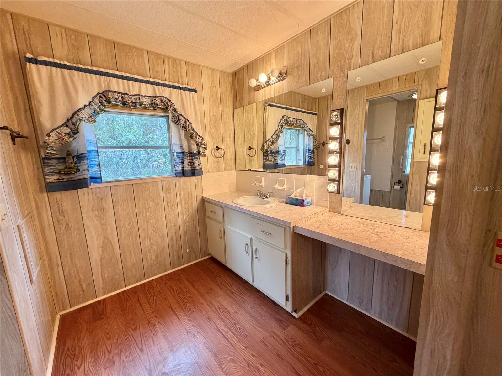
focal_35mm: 14
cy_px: 188
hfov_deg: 102.1
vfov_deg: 85.7
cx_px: 251
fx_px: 203
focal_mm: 2.22
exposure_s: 1/60
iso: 160
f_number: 2.2
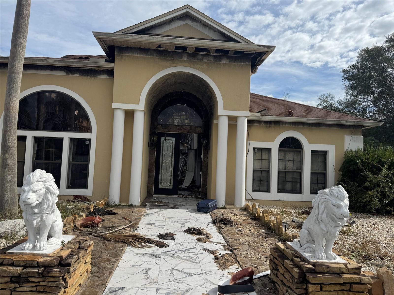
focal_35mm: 24
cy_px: 148
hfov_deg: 71.6
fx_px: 273
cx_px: 197
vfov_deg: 56.8
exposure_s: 1/7092
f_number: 1.78
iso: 80
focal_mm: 6.76
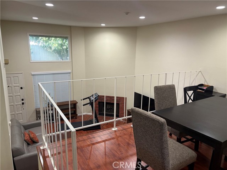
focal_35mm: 26
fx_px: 170
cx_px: 114
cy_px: 85
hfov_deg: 67.3
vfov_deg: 53.1
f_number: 1.6
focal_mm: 5.96
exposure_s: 1/60
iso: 160
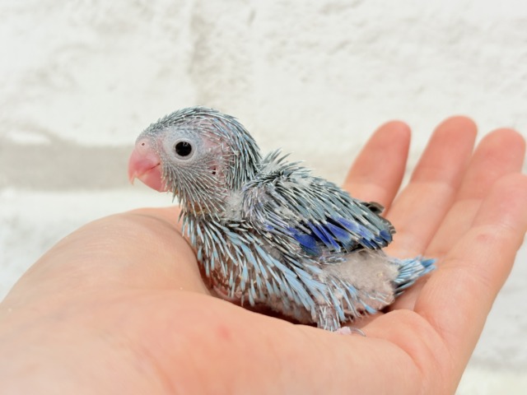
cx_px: 264
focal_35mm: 52
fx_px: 792
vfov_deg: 28.0
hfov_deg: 36.8
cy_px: 198
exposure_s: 1/50
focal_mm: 5.96
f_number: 1.6
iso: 50
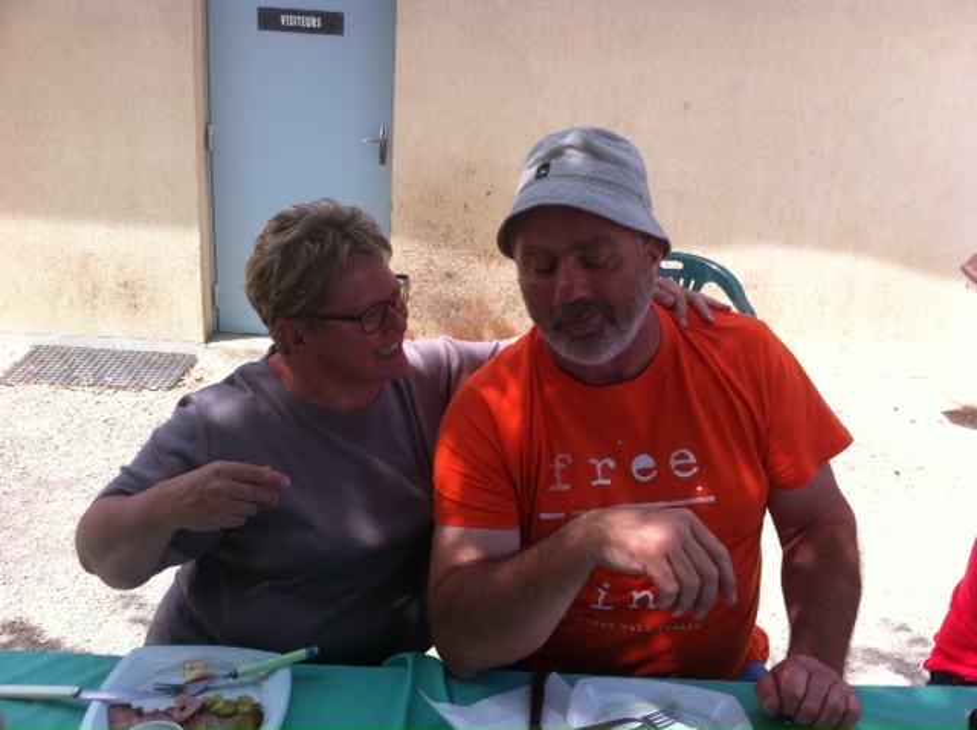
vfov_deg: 40.6
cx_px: 488
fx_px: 986
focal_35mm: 35
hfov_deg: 52.7
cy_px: 365
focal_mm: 3.85
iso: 80
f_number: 2.8
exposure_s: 1/628
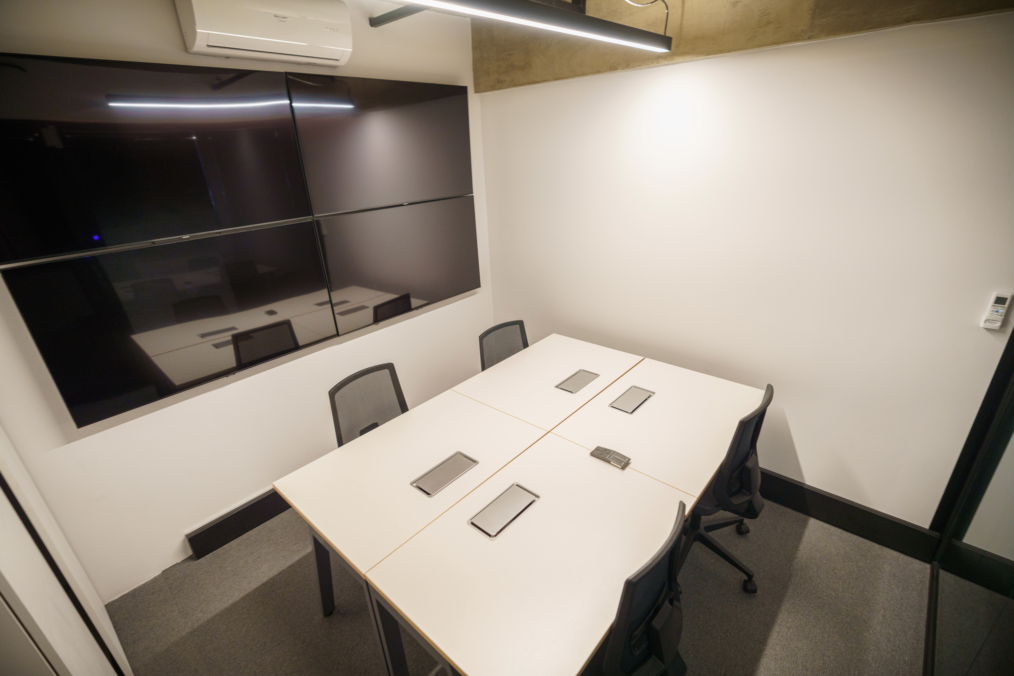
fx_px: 451
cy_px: 338
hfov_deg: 96.7
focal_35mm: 16
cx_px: 507
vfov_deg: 73.7
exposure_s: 1/50
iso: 1000
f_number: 2.8
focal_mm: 16
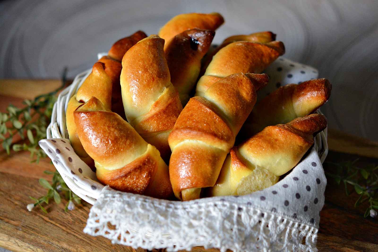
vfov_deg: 15.2
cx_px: 189
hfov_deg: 22.6
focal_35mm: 90
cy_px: 126
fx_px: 945
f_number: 3
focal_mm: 60
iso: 1600
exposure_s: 1/100
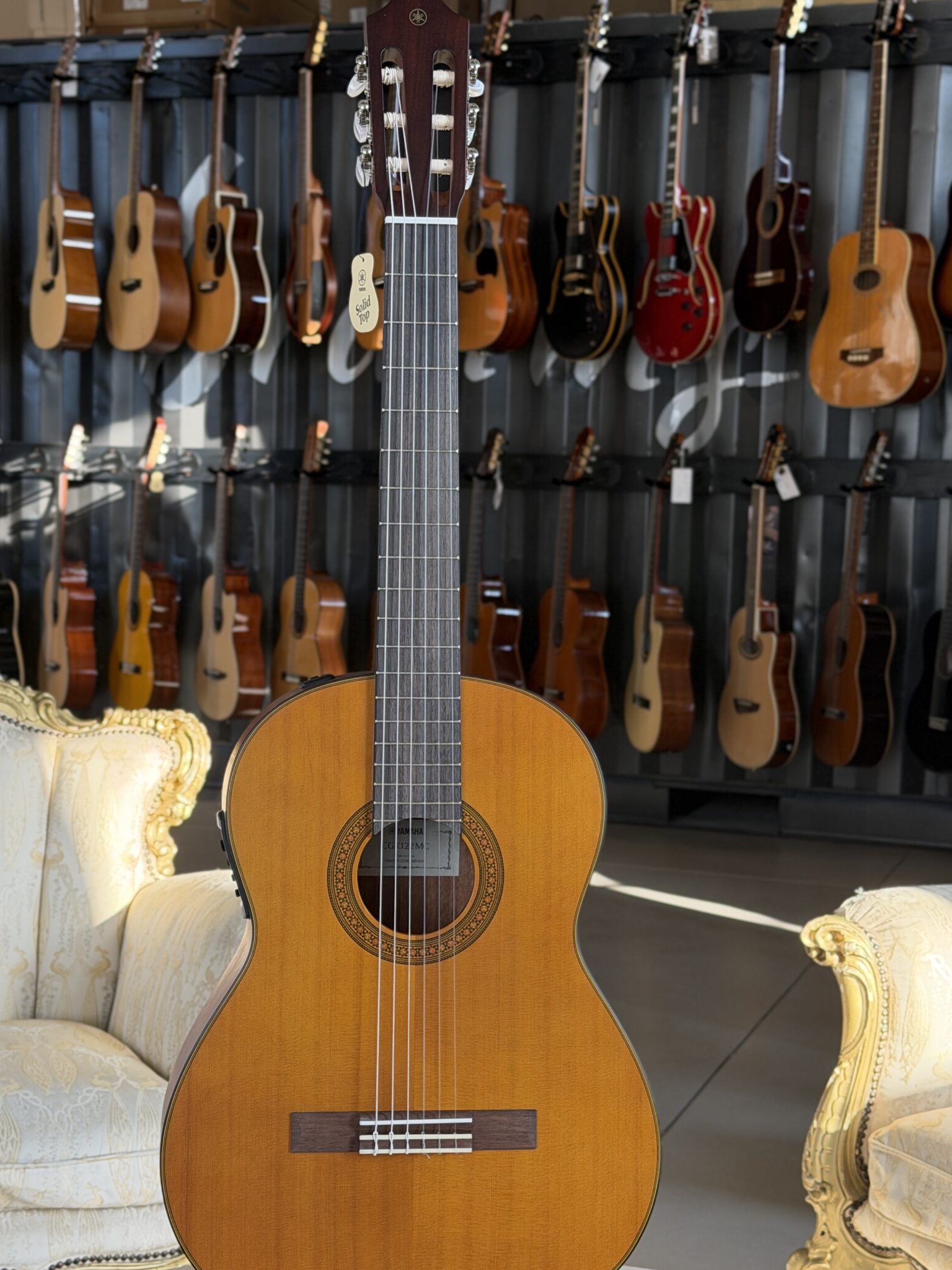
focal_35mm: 60
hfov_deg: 24.4
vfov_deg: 32.2
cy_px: 686
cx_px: 413
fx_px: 2200
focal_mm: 6.76
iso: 160
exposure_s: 1/227
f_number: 1.78
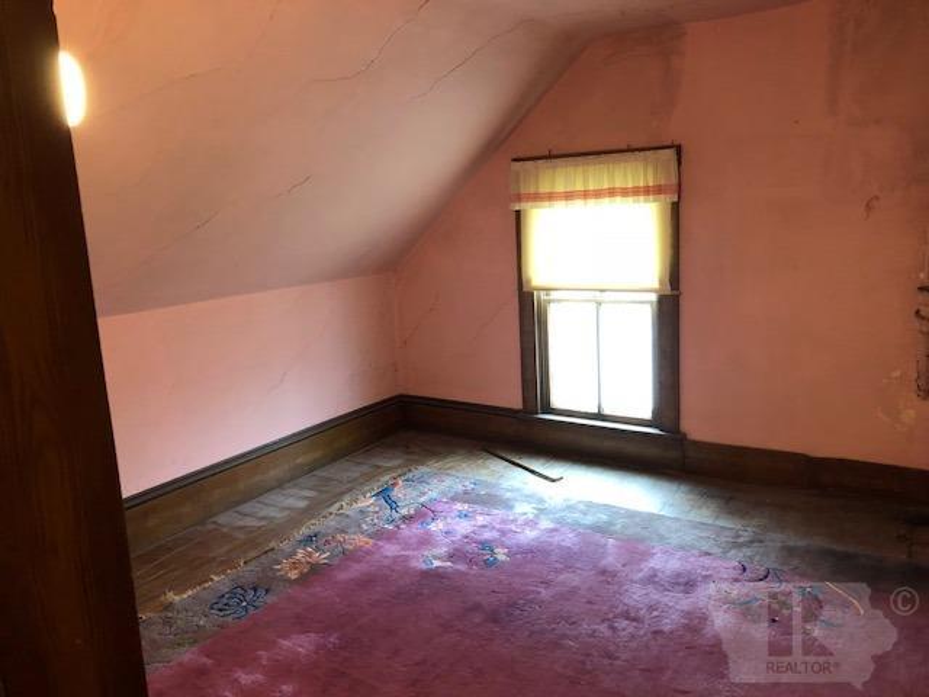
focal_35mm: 28
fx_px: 751
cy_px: 348
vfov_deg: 49.7
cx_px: 464
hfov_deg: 63.4
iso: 100
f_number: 1.8
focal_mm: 3.99
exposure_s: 1/13
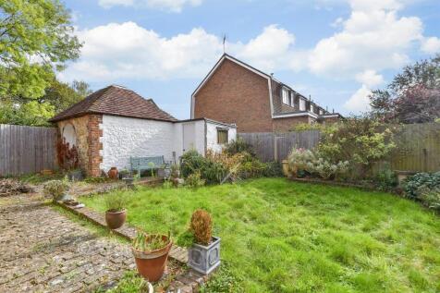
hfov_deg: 100.4
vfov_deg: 77.3
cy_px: 146
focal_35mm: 15
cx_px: 220
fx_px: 183
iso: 320
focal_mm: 10
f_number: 8
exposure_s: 1/800
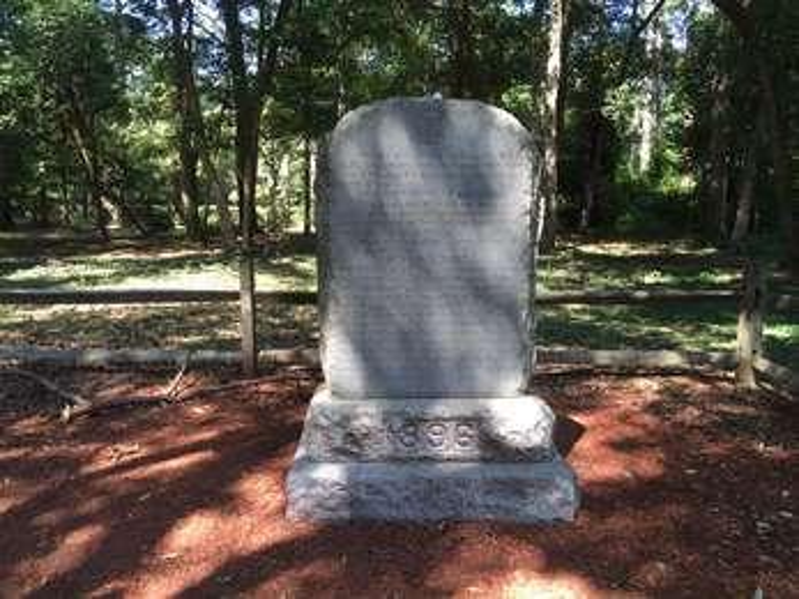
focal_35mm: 29
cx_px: 400
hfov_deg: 61.7
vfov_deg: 48.2
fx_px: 669
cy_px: 300
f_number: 2.2
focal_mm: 4.15
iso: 32
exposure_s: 1/120
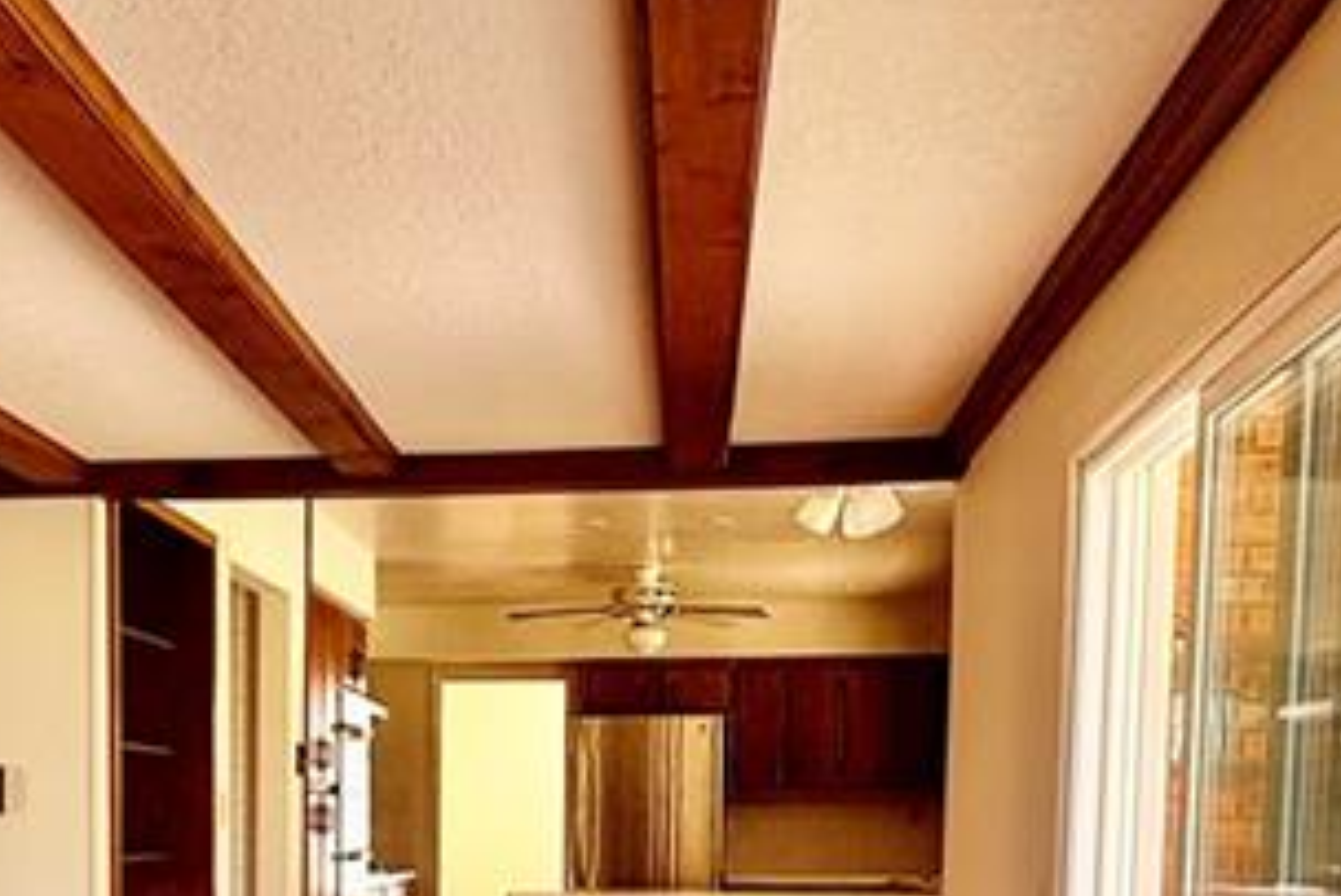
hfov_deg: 39.7
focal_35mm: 49
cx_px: 423
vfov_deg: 25.6
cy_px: 971
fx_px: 1826
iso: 80
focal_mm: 2.22
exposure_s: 1/99
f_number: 2.2
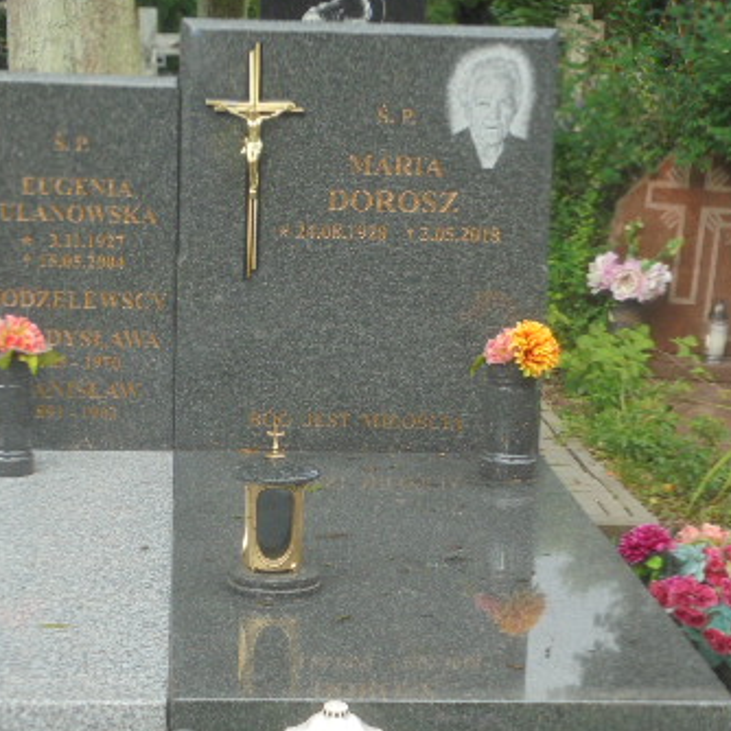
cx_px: 326
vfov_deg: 20.8
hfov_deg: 20.9
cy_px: 475
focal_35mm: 83
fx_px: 1983
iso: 100
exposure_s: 1/125
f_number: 4.8
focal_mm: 8.9
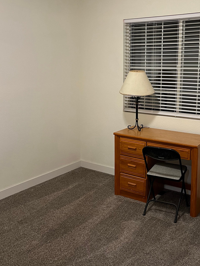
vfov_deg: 48.7
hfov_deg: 37.1
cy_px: 109
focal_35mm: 38
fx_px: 293
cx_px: 142
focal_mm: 5.7
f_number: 1.5
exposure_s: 1/60
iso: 200
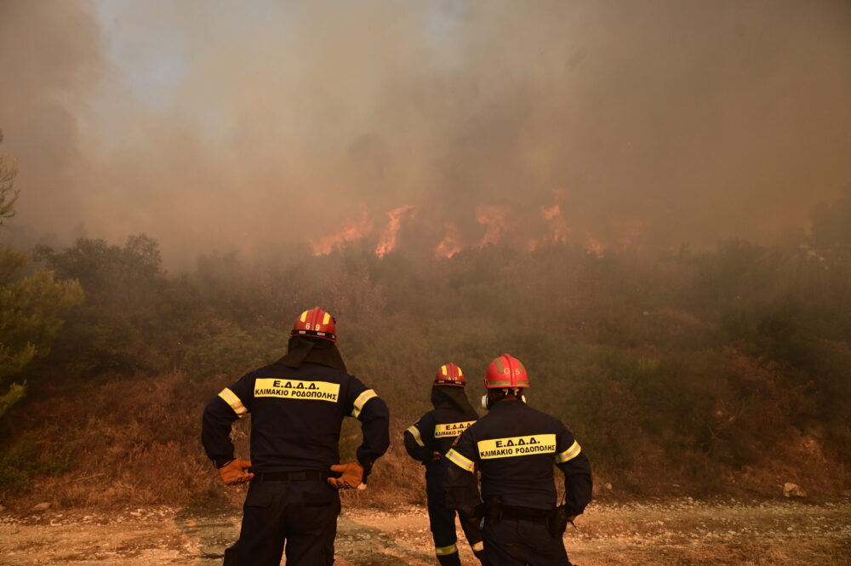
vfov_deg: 53.1
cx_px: 426
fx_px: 567
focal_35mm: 24
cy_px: 283
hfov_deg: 73.8
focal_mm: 24
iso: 250
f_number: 5.6
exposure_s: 1/640
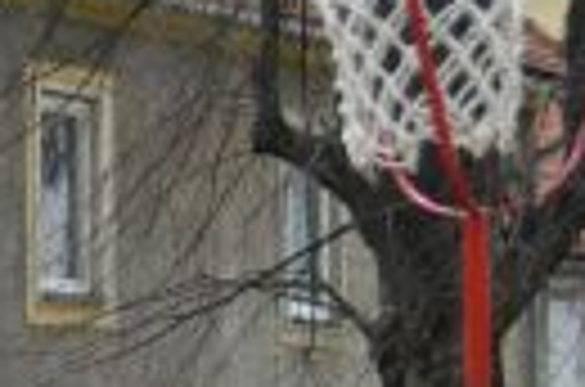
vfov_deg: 5.6
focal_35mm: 237
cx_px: -842
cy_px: 830
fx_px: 3842
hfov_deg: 8.0
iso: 400
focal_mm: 32
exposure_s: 1/800
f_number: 4.2
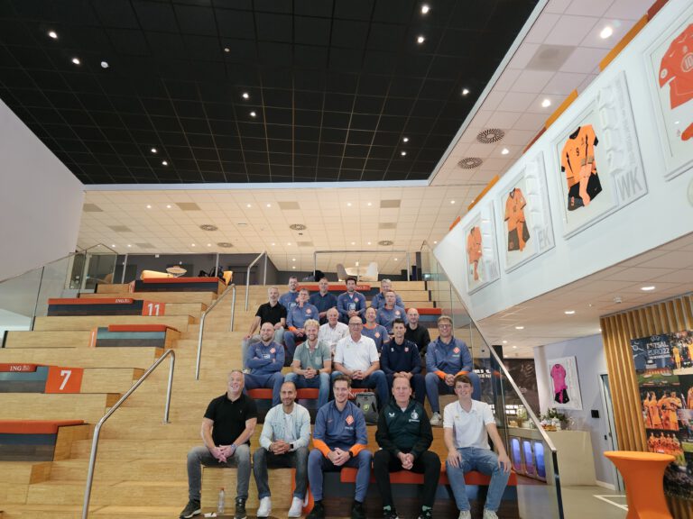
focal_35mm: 23
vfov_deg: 58.9
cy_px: 260
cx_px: 346
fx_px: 460
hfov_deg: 73.9
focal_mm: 6.3
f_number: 1.7
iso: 800
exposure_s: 1/100
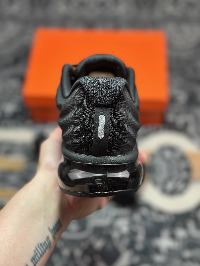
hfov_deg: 29.7
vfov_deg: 38.9
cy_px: 134
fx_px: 377
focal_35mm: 49
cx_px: 99
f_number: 1.78
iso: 80
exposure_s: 1/240
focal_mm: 6.86
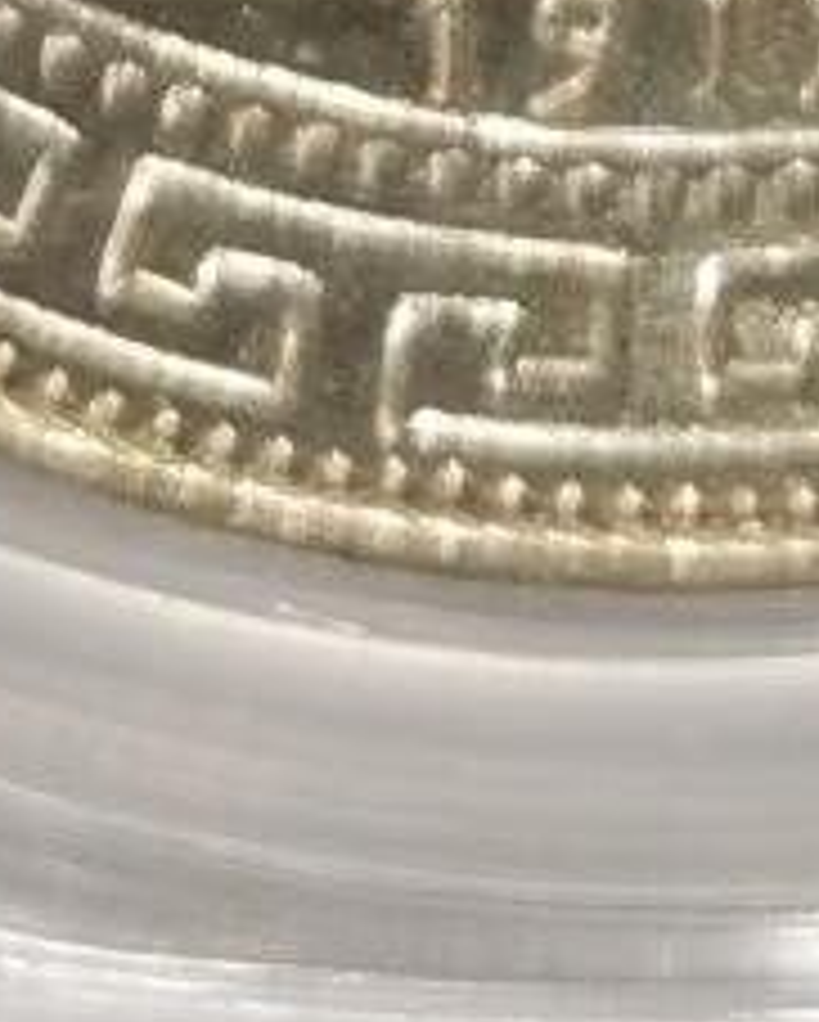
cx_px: 670
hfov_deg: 3.7
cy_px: -2427
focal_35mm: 418
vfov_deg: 4.4
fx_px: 12648
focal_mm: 5.56
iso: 125
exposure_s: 1/100
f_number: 16
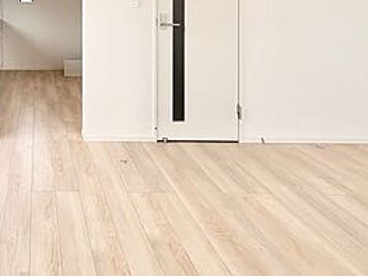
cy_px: -5
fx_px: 351
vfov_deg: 37.9
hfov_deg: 48.6
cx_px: 27
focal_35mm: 33
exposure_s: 1/99
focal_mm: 2.22
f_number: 2.2
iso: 100
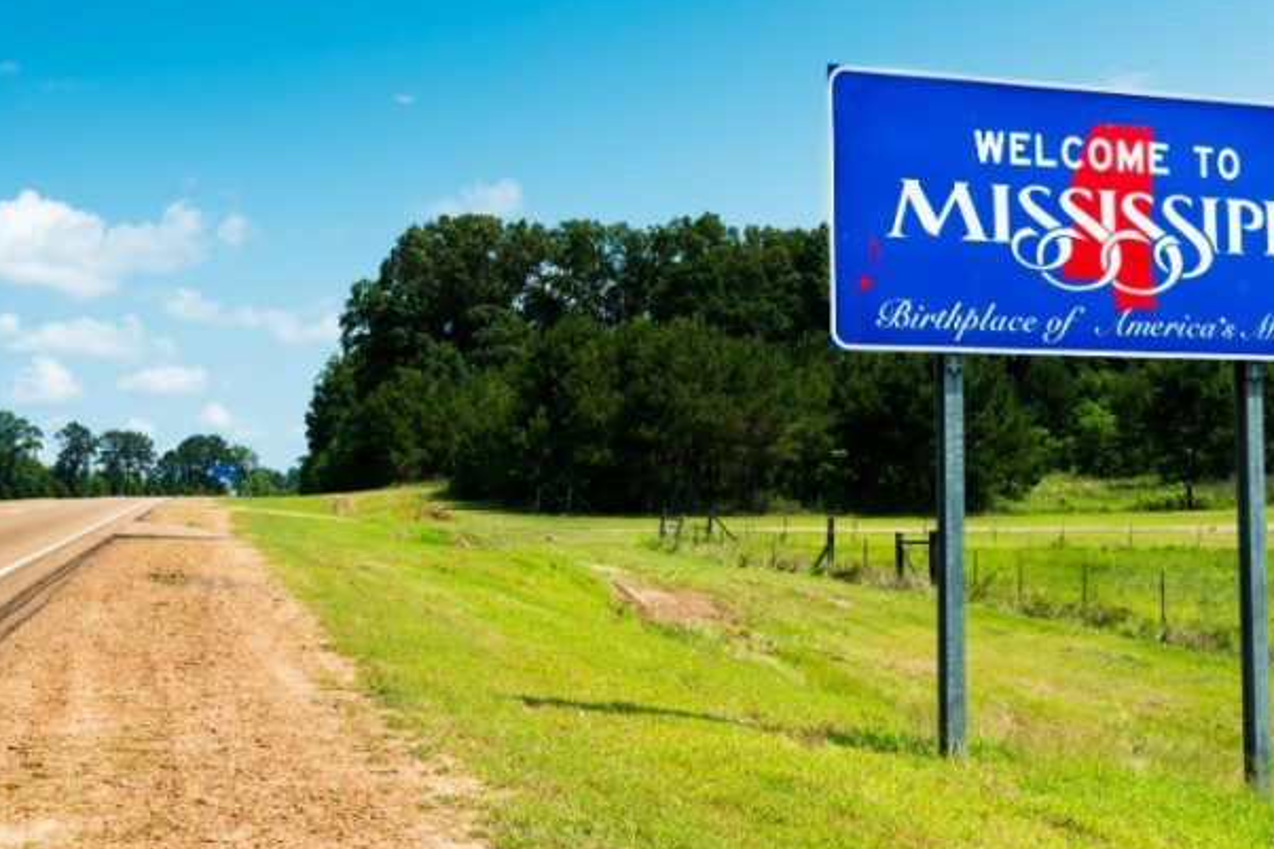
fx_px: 1698
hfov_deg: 41.1
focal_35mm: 48
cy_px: 421
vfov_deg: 28.1
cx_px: 643
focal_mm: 34
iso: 100
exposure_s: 1/125
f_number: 14
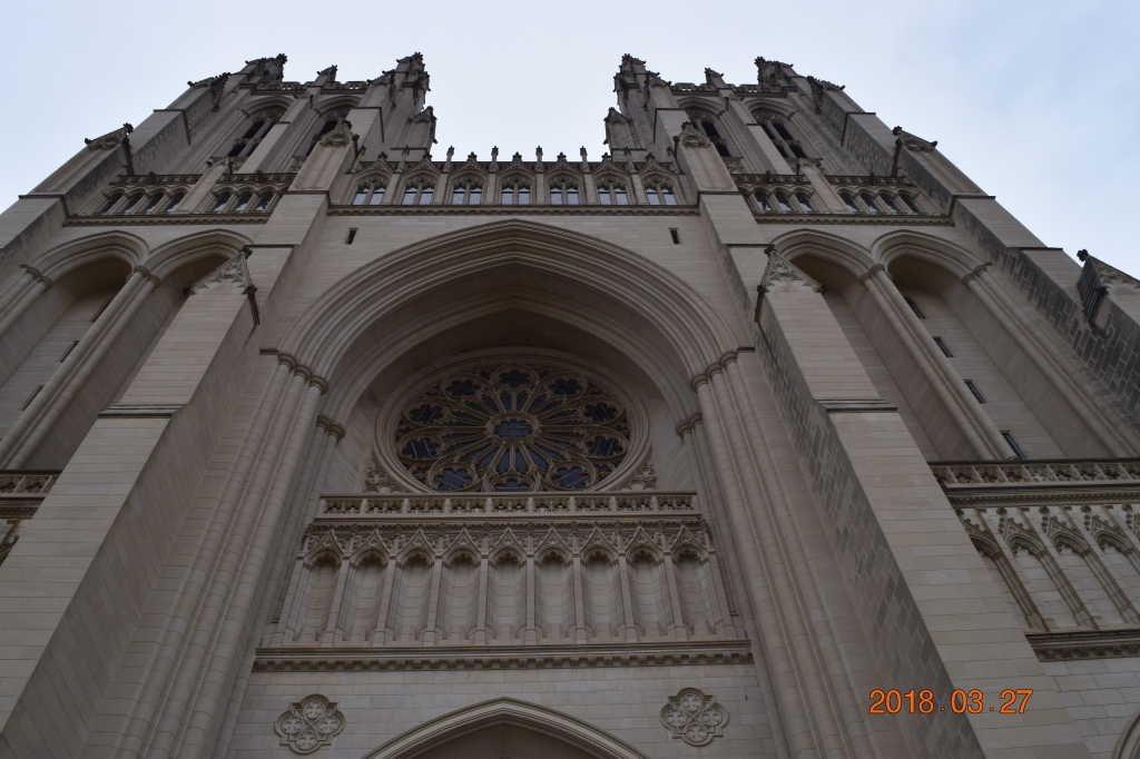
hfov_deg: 67.4
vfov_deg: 47.9
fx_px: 855
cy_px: 380
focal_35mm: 27
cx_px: 570
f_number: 9
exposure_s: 1/160
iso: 400
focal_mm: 18
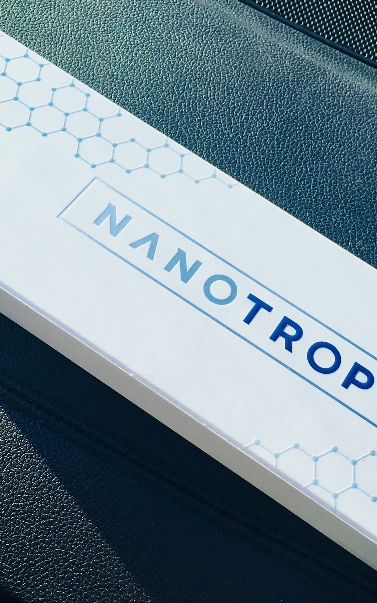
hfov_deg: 30.4
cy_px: 304
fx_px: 690
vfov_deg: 47.2
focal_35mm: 42
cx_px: 237
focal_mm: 4.15
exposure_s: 1/499
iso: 25
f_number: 2.2
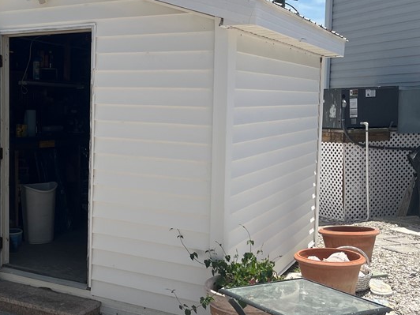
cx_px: 67
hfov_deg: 36.5
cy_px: 156
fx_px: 607
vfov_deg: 29.1
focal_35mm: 50
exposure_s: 1/4484
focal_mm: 5.1
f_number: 1.6
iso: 50
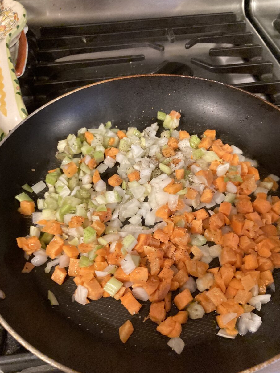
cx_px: 141
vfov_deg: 61.6
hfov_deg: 48.2
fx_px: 313
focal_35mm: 29
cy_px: 189
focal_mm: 3.99
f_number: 1.8
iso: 400
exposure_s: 1/40
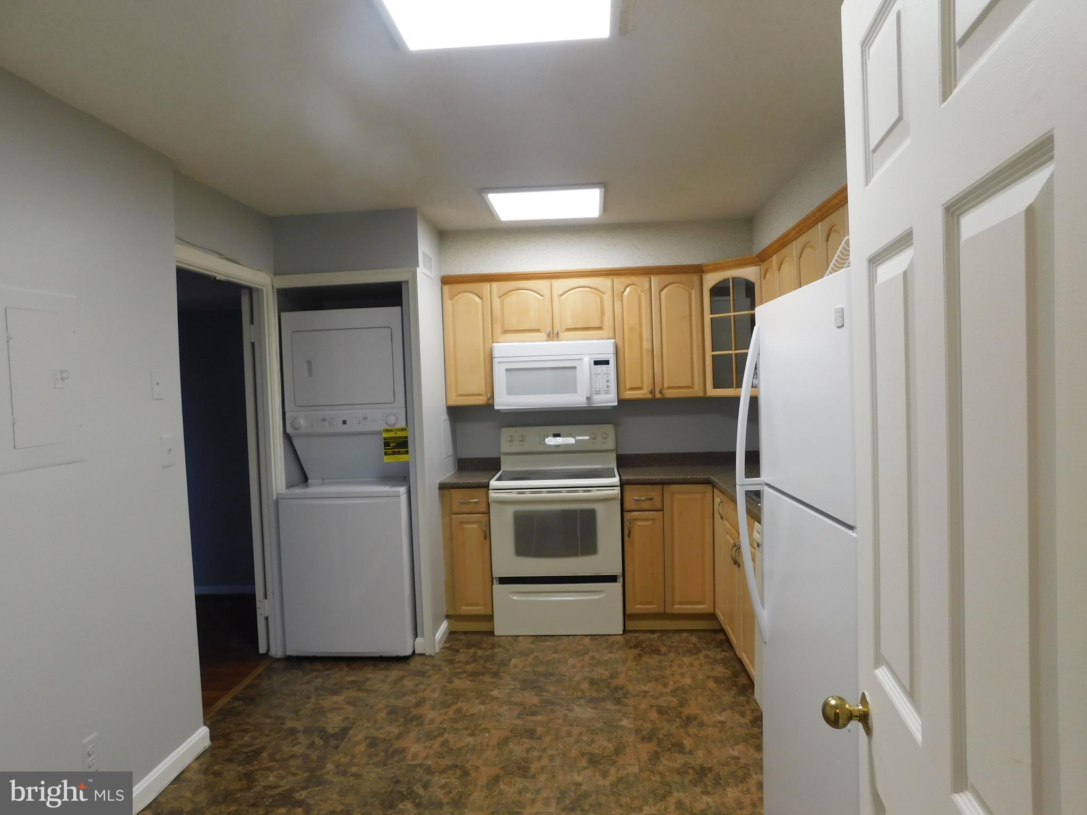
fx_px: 722
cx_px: 544
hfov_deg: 73.9
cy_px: 408
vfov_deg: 58.9
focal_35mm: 23
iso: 125
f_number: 3
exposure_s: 1/30
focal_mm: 4
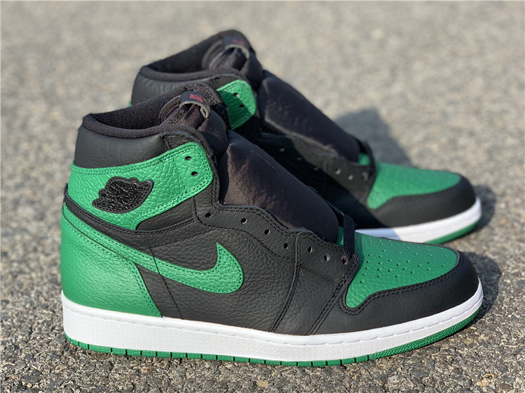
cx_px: 262
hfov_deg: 36.8
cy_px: 196
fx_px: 788
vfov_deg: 28.0
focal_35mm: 52
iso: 16
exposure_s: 1/527
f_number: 2.4
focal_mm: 6
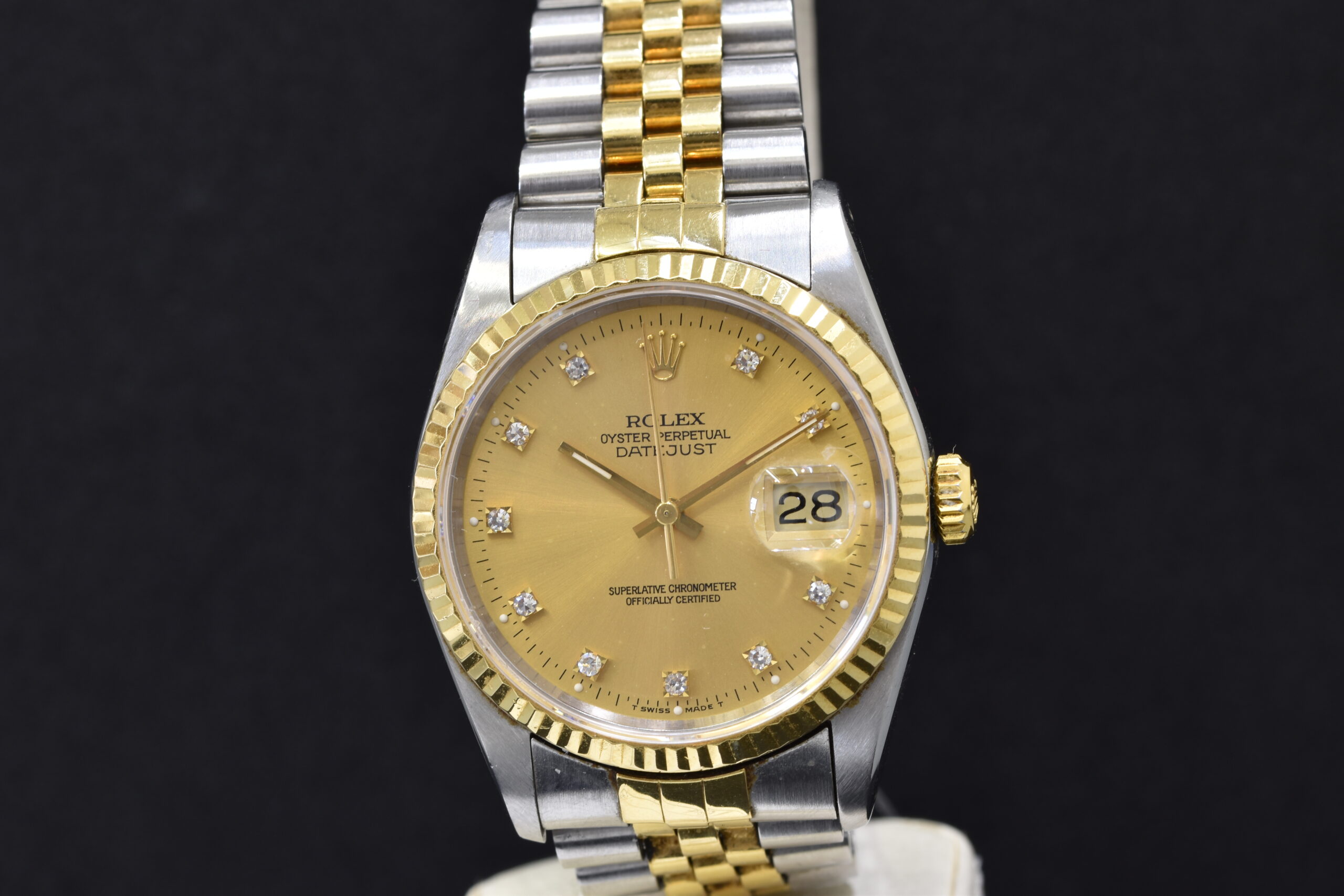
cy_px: 448
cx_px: 672
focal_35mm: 135
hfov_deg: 15.2
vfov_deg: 10.2
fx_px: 5040
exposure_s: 1/2
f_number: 13
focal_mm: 90
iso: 100
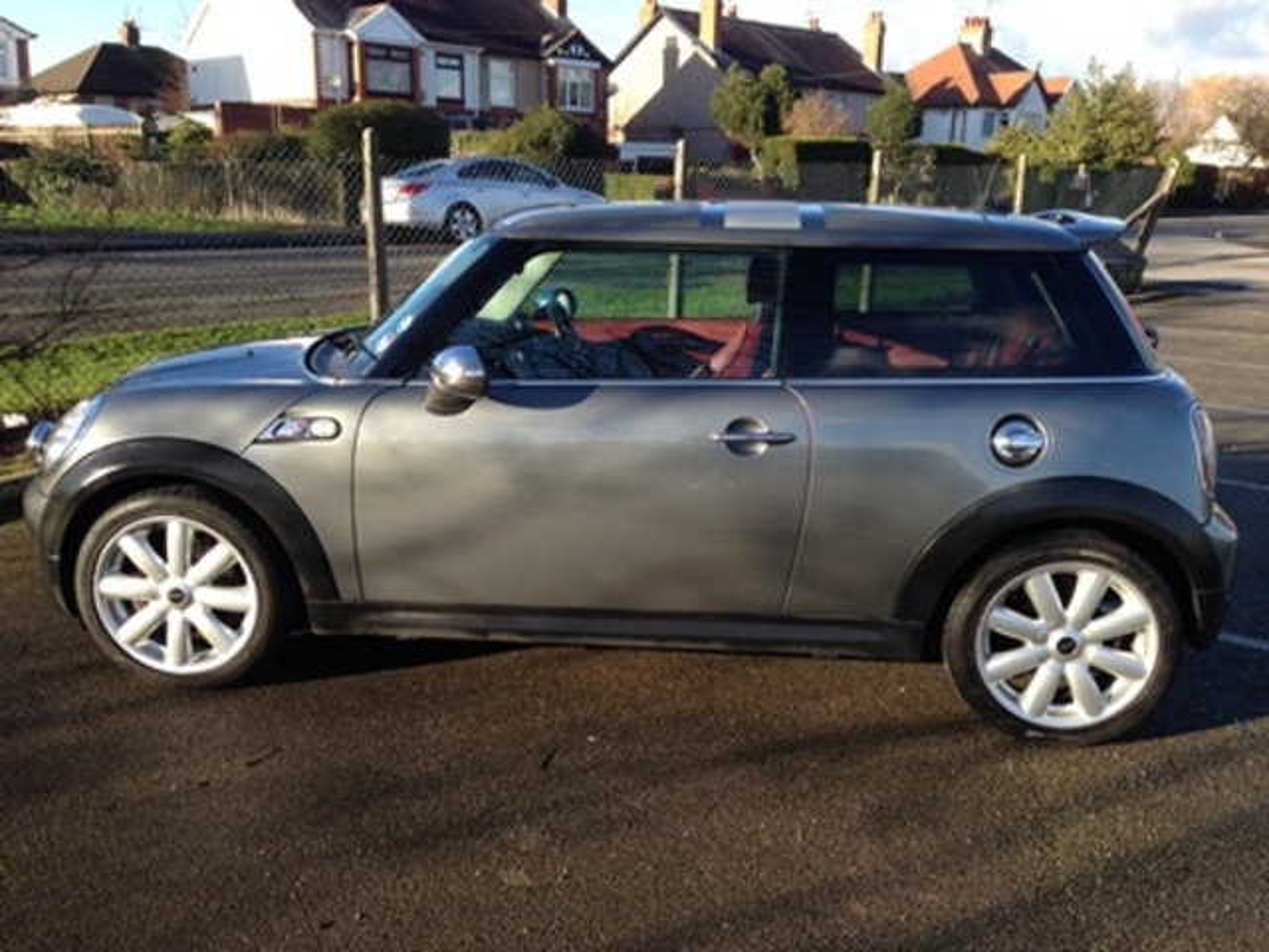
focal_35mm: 33
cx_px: 634
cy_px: 476
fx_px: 1210
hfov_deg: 55.4
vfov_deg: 42.9
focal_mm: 4.12
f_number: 2.4
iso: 50
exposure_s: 1/414
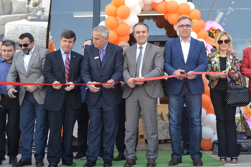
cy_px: 63
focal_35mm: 40
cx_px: 156
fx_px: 279
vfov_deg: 33.2
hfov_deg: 48.0
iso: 280
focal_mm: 20
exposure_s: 1/125
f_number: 5.6
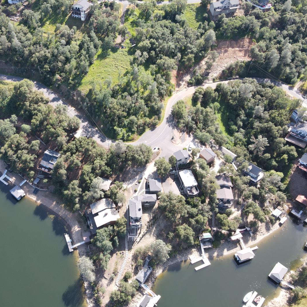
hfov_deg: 53.2
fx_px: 301
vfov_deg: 54.0
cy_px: 152
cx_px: 108
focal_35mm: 30
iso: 100
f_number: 2.8
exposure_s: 1/120
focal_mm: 4.5
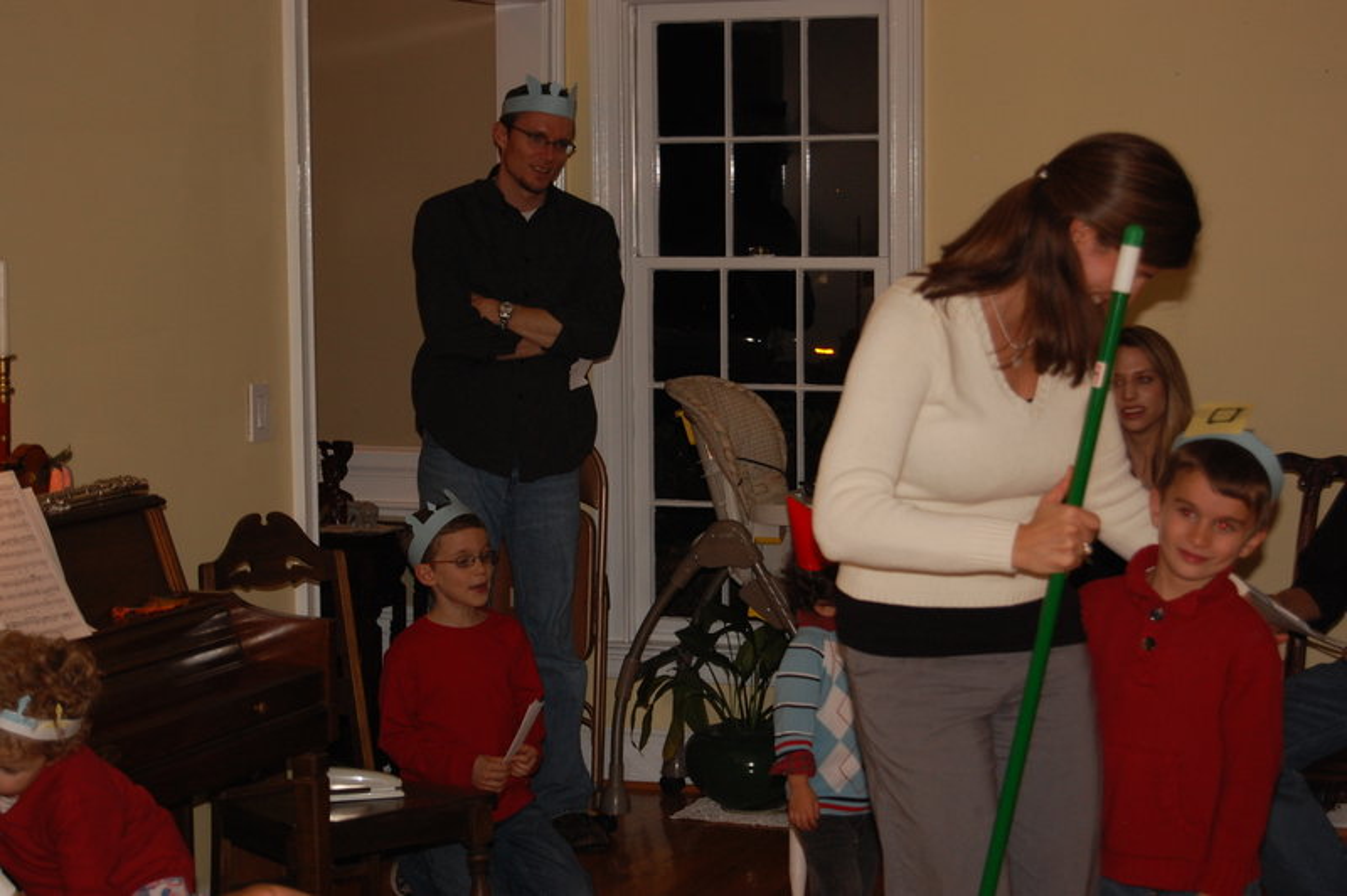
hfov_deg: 27.0
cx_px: 674
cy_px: 448
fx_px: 2804
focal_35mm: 75
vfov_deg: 18.2
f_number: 5.6
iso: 400
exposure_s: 1/60
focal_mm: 50
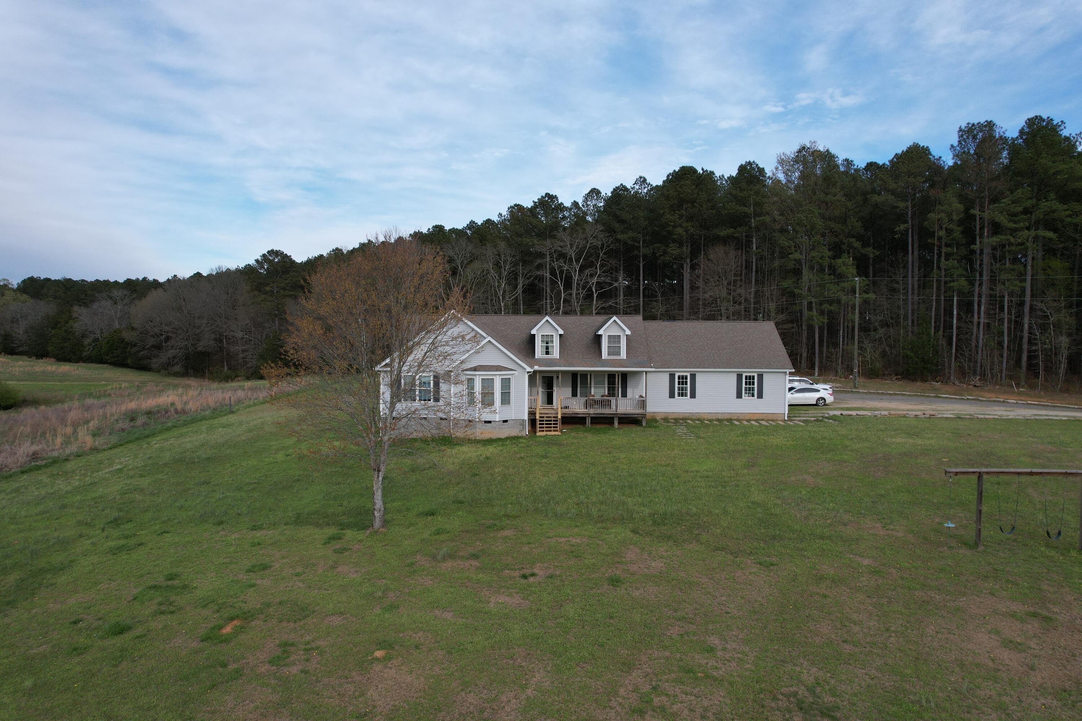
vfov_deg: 57.2
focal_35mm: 22
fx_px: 661
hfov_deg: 78.6
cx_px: 541
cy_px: 360
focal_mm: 8.38
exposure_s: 1/1000
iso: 100
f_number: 2.8
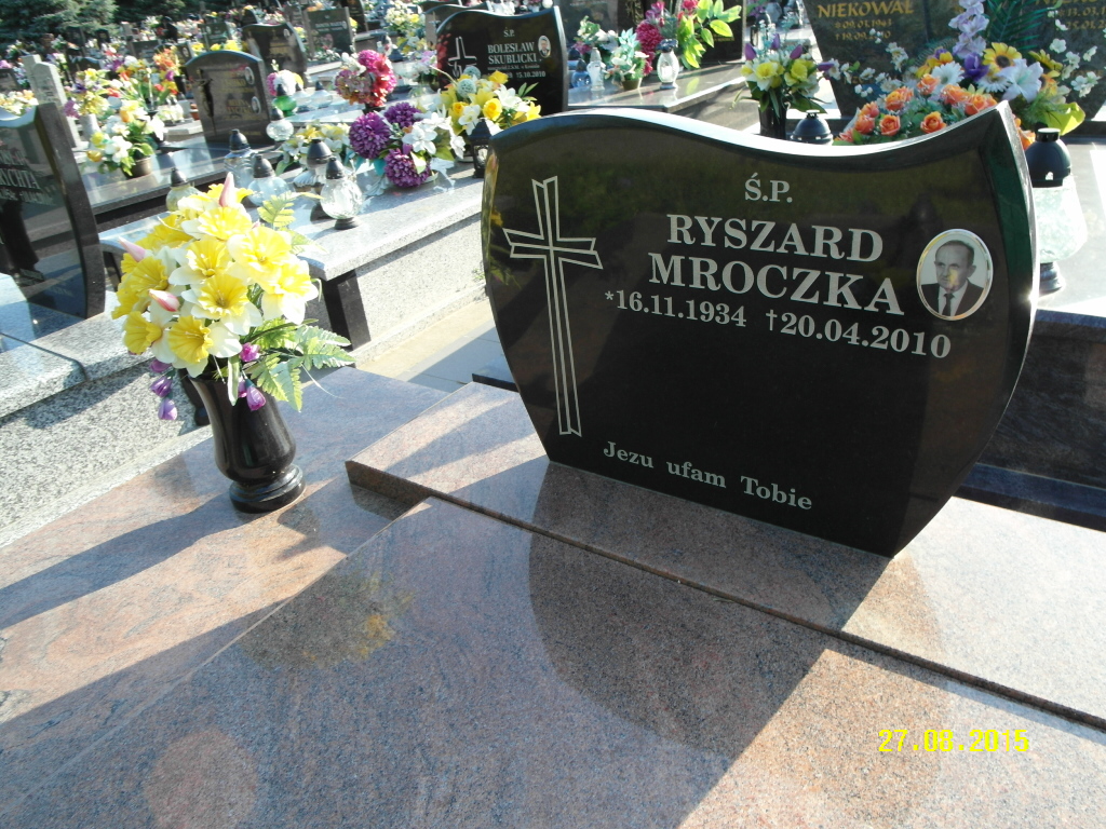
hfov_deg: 71.6
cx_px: 553
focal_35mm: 24
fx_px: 767
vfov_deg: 56.8
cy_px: 414
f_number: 3.4
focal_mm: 5.2
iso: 80
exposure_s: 1/180
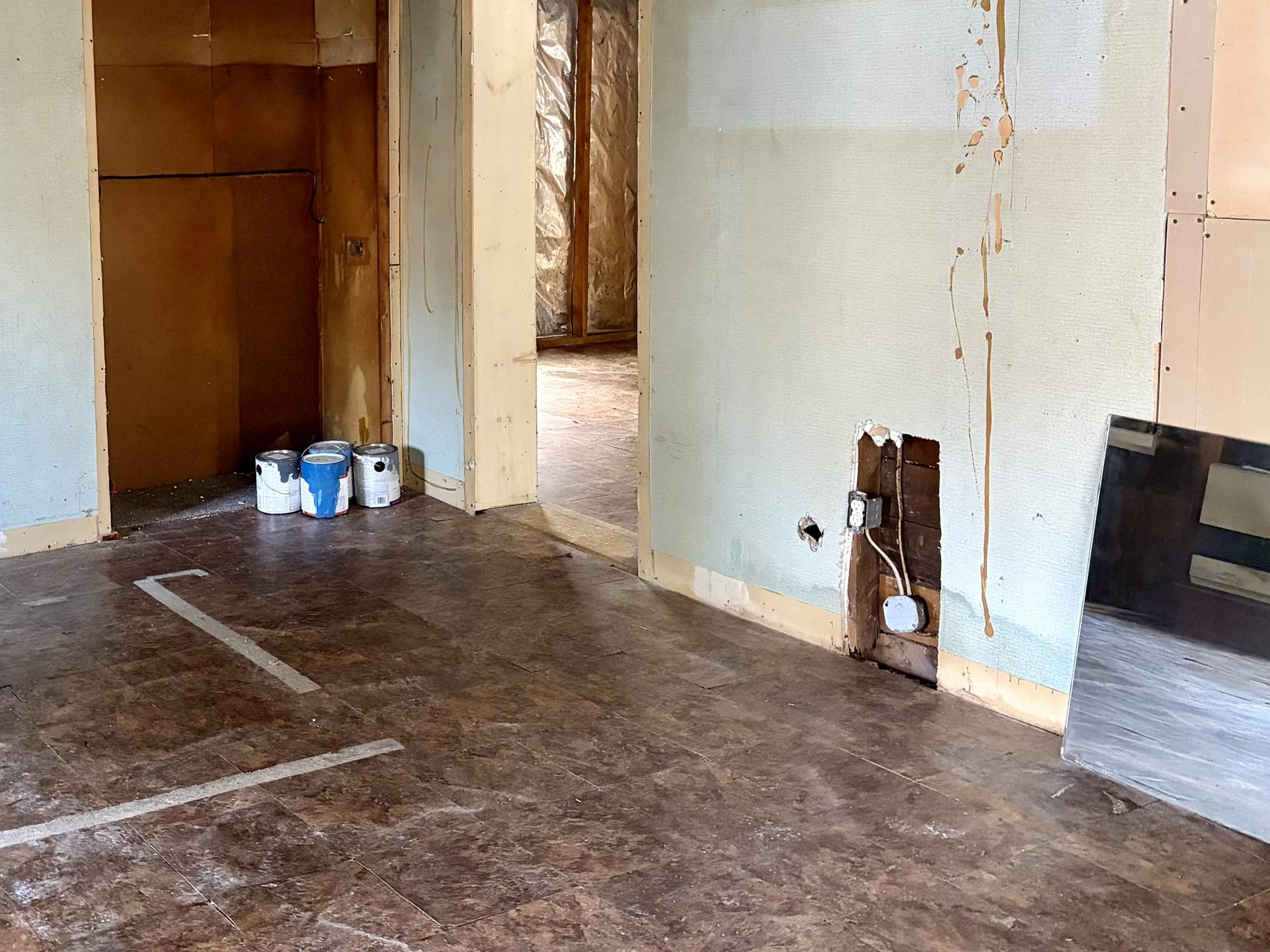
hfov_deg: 44.1
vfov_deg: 34.6
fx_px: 1504
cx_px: 298
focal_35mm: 41
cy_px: 280
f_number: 1.6
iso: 640
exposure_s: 1/40
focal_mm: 5.96
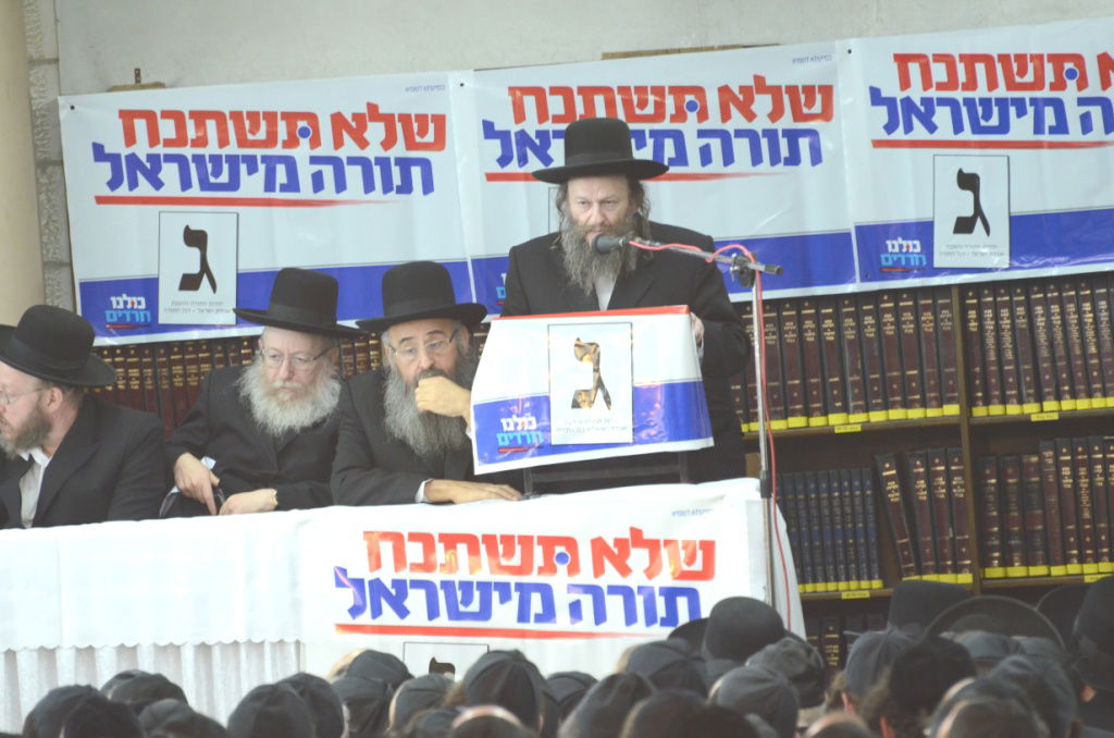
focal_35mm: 405
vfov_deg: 3.4
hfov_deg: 5.1
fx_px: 12505
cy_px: 369
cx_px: 557
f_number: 5.6
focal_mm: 270
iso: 2000
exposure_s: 1/60
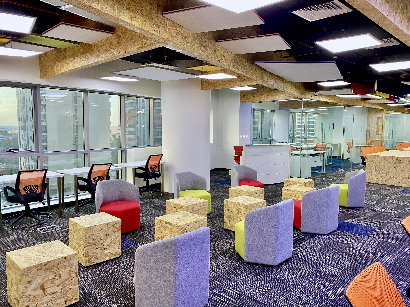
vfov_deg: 53.1
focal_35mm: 26
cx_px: 205
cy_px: 154
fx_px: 308
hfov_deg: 67.3
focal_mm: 4.25
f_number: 1.8
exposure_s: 1/50
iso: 100
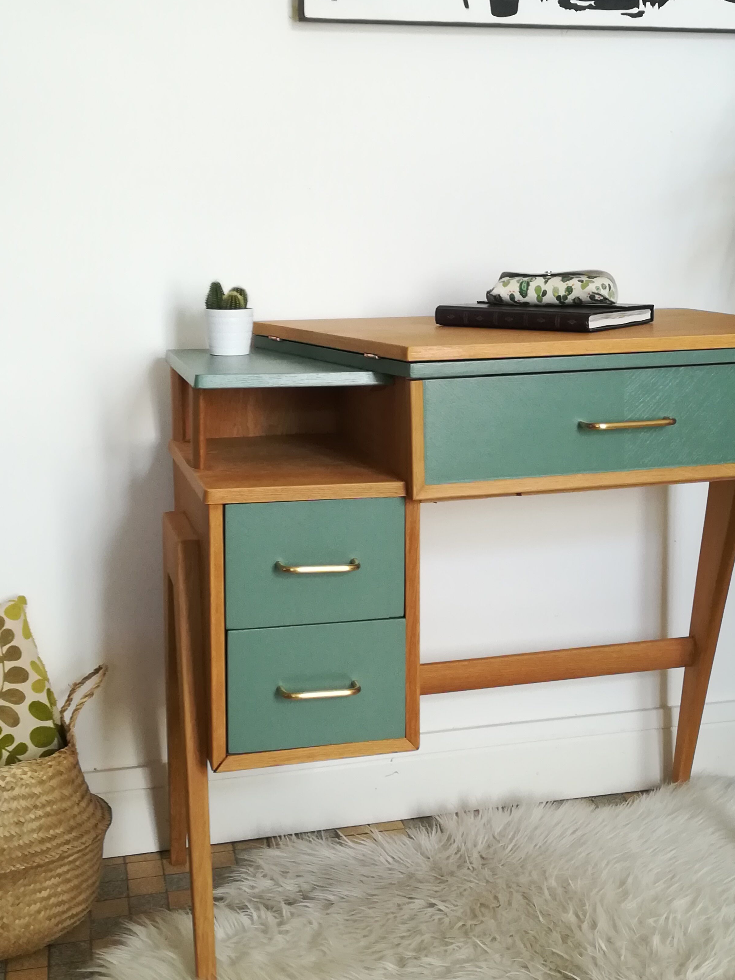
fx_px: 1359
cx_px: 426
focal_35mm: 48
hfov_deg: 30.2
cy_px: 443
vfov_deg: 39.6
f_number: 2.2
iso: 160
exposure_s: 1/33.3
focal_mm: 3.83
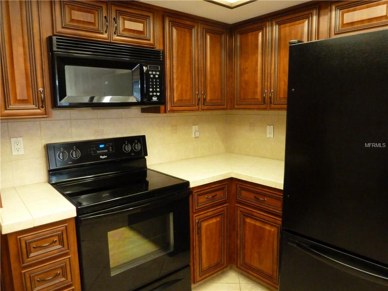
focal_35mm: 24
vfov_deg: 56.8
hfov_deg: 71.6
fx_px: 269
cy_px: 146
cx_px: 194
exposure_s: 1/30
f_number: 3.3
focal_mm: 4.3
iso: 800
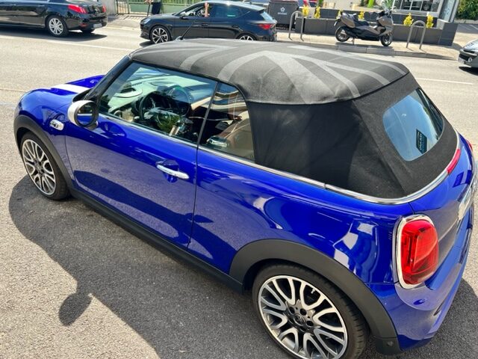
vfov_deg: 53.1
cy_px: 180
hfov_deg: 67.3
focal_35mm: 26
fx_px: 359
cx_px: 239
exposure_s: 1/588
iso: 50
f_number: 1.5
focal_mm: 5.7
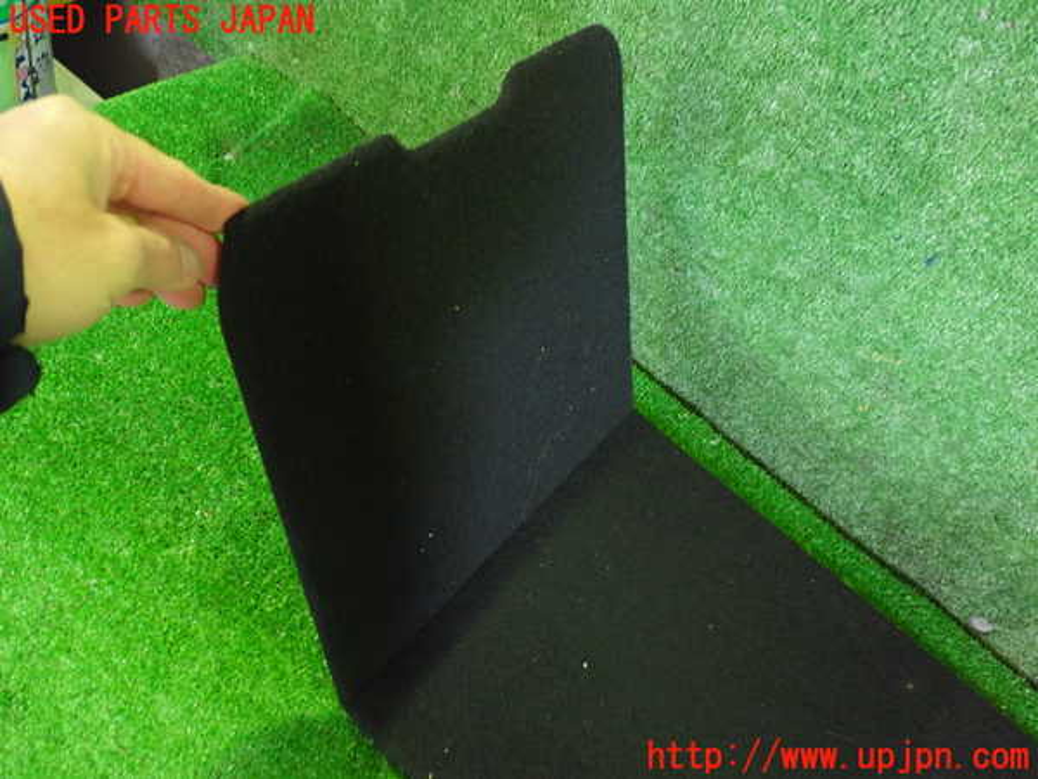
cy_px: 390
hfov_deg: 60.0
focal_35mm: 30
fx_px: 900
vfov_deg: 46.8
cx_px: 519
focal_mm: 5.4
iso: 800
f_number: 2.3
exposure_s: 1/20
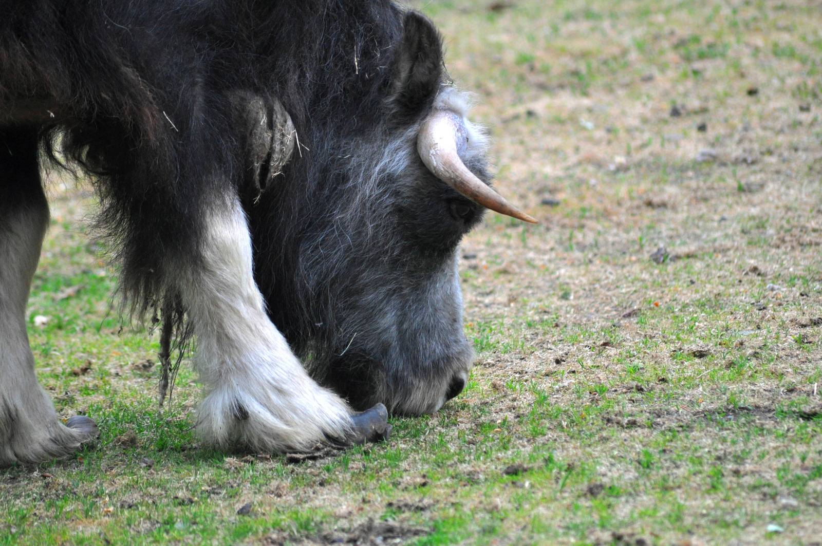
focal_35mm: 360
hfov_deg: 5.7
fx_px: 8211
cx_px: 411
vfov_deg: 3.8
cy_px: 273
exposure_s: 1/640
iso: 800
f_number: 5.3
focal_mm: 240
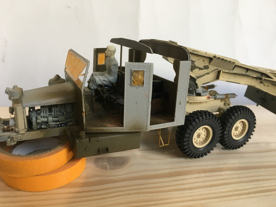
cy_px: 104
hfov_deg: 61.7
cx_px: 138
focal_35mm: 29
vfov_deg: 48.2
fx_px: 231
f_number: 2.2
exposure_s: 1/33
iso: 40
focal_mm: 4.15
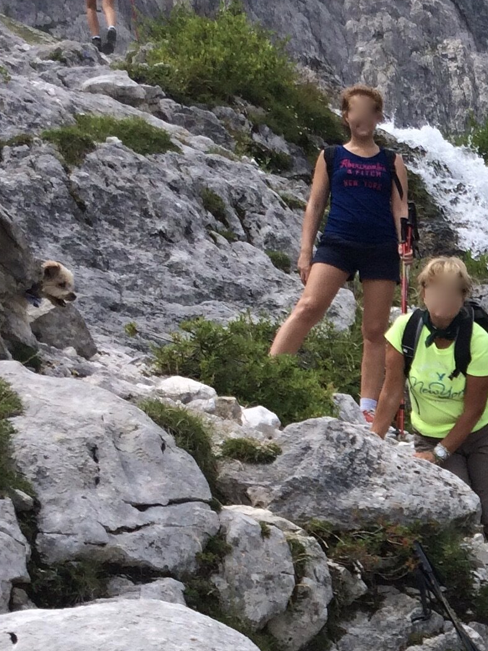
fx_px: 1692
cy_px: 625
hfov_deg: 15.3
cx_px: 708
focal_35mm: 90
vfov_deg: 21.1
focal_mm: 4.15
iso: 32
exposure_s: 1/1325
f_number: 2.2
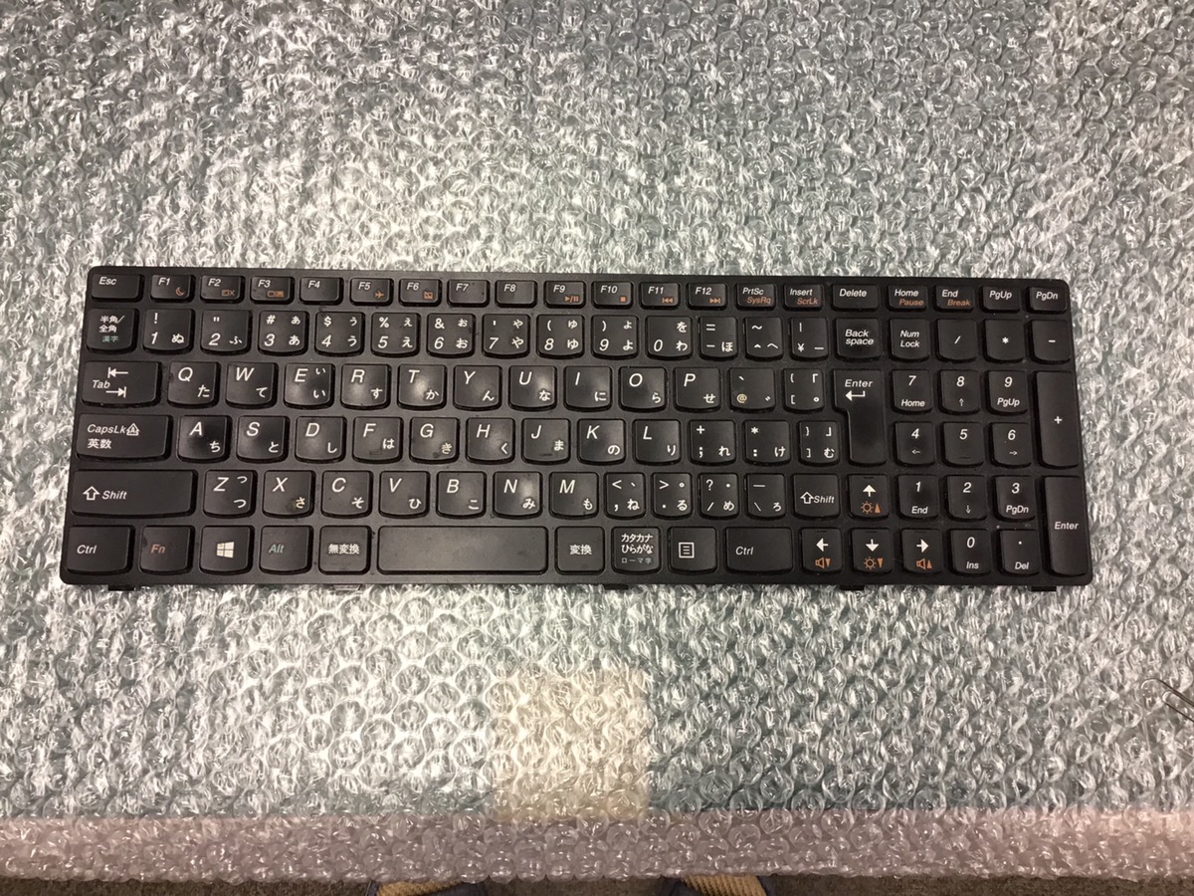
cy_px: 448
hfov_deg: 58.4
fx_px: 1069
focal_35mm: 31
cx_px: 597
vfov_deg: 45.4
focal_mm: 3.3
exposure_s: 1/30
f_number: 2.4
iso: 64
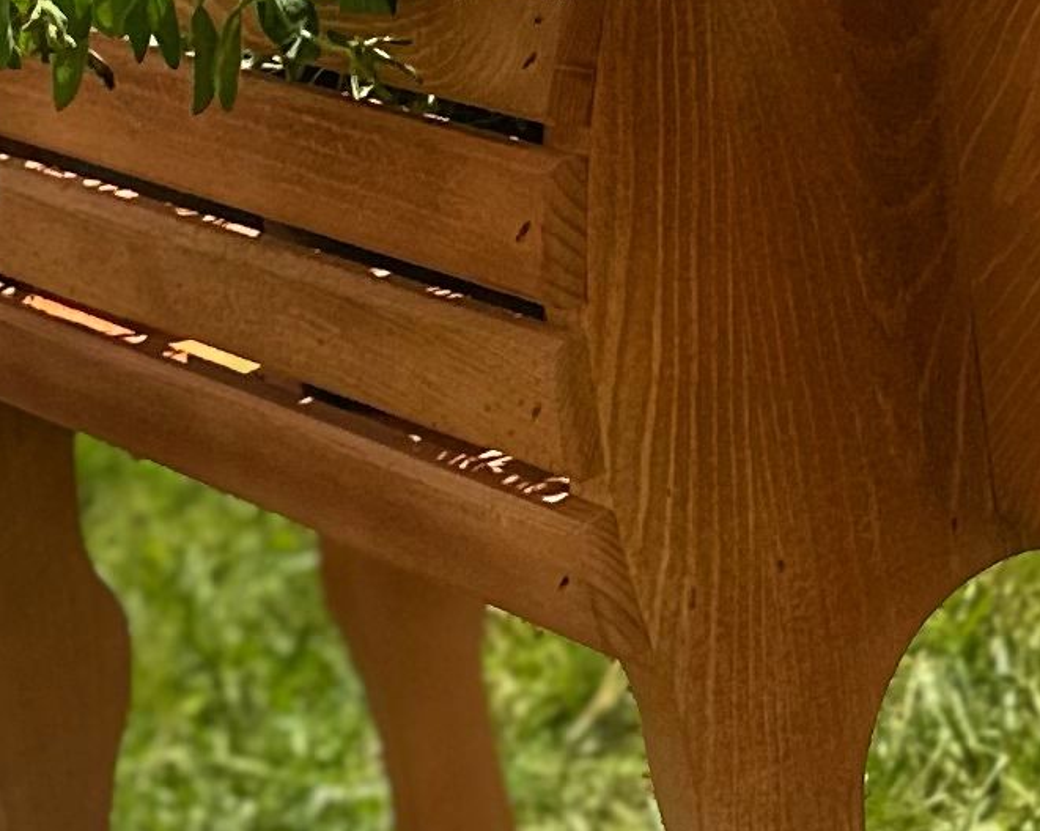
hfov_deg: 13.5
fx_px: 4399
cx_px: 529
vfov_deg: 10.6
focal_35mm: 143
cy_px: -220
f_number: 1.78
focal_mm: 6.86
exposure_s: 1/5263
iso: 80
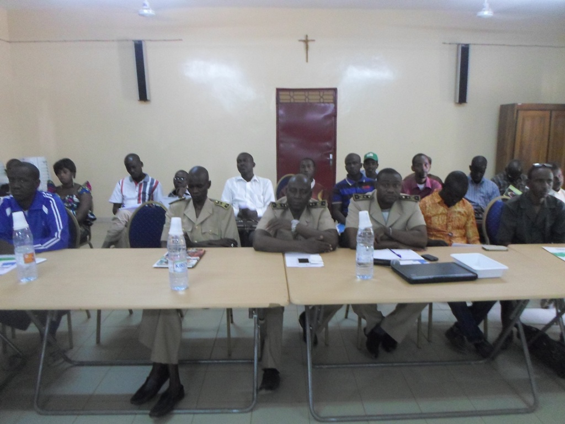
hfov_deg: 69.4
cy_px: 212
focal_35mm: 25
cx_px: 282
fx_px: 408
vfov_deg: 54.9
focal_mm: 4.5
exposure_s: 1/20
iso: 400
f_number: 2.5
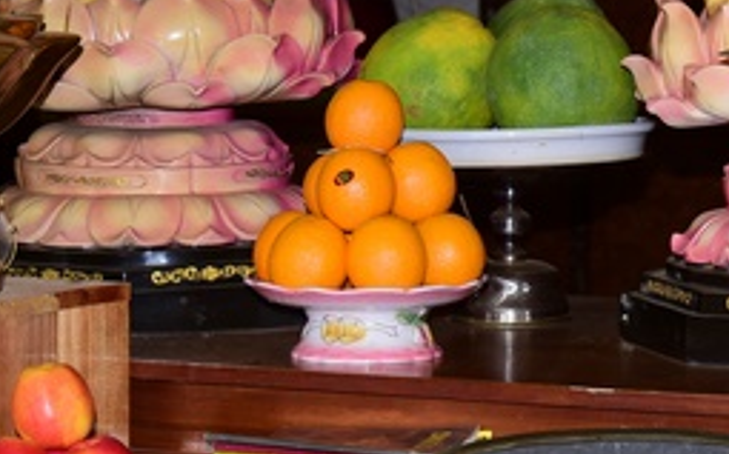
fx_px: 2482
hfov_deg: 16.0
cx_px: 883
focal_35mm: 125
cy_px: 111
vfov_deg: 10.4
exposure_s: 1/60
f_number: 4
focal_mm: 48
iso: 320
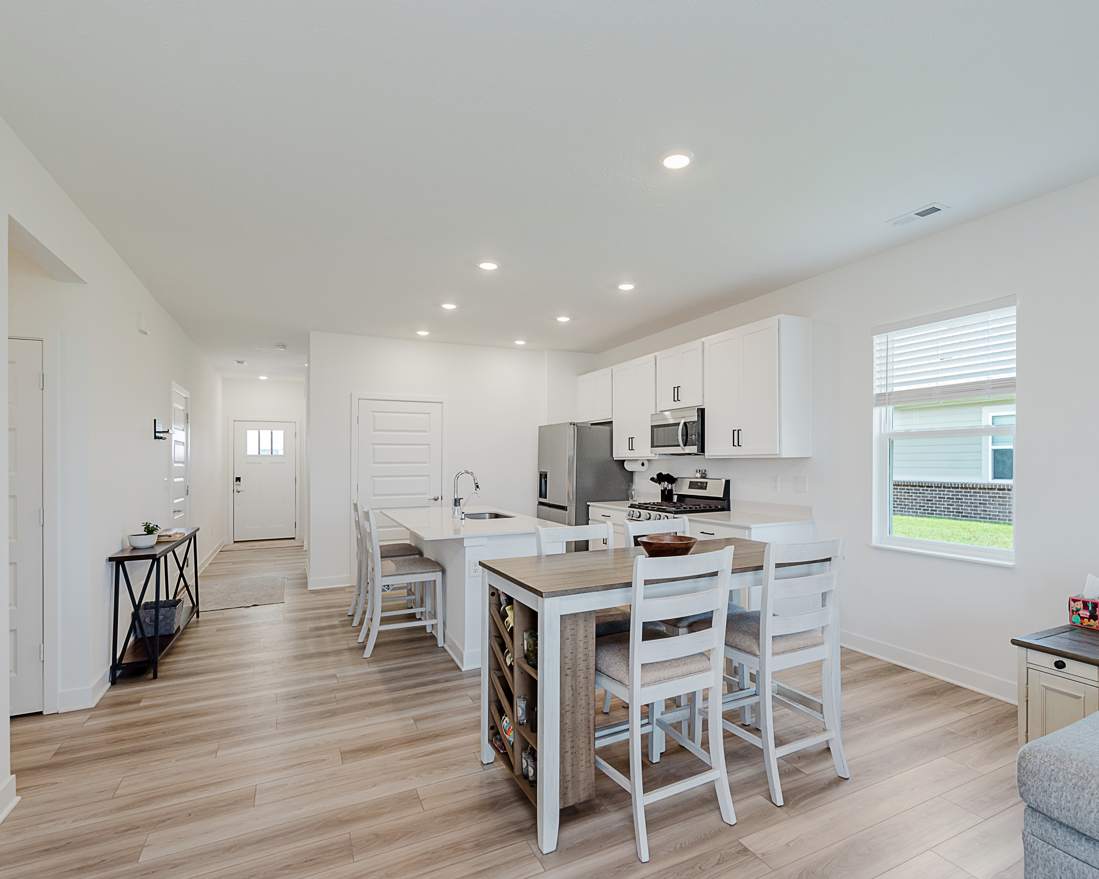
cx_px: 584
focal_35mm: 17
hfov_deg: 89.5
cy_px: 439
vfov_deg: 77.0
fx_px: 553
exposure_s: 1/125
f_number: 5.6
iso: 320
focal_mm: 15
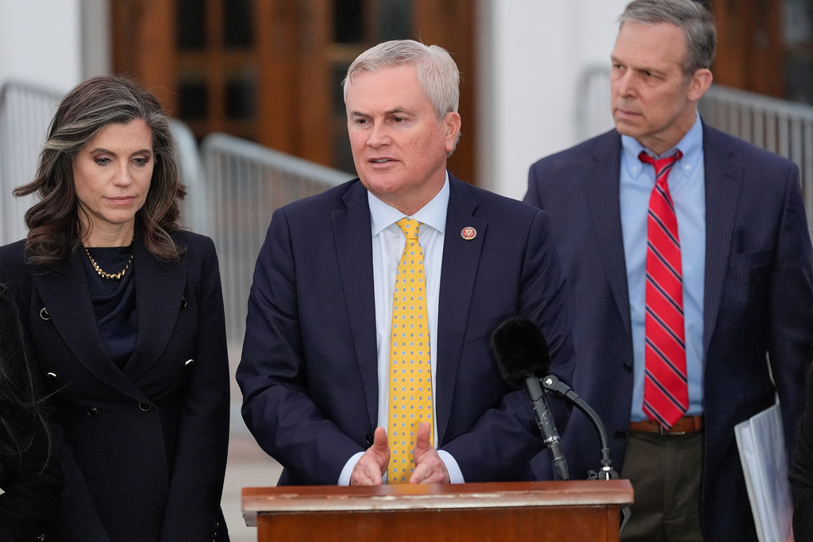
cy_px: 271
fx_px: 3433
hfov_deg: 13.5
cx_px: 406
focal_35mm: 152
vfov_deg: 9.0
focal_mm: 152
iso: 5000
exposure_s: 1/1600
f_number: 2.8
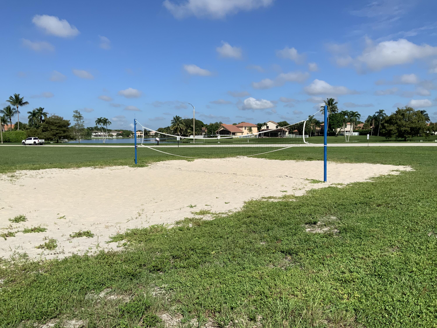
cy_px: 164
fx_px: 366
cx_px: 218
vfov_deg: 48.2
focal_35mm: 29
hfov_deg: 61.7
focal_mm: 3
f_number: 1.8
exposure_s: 1/4065
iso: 16
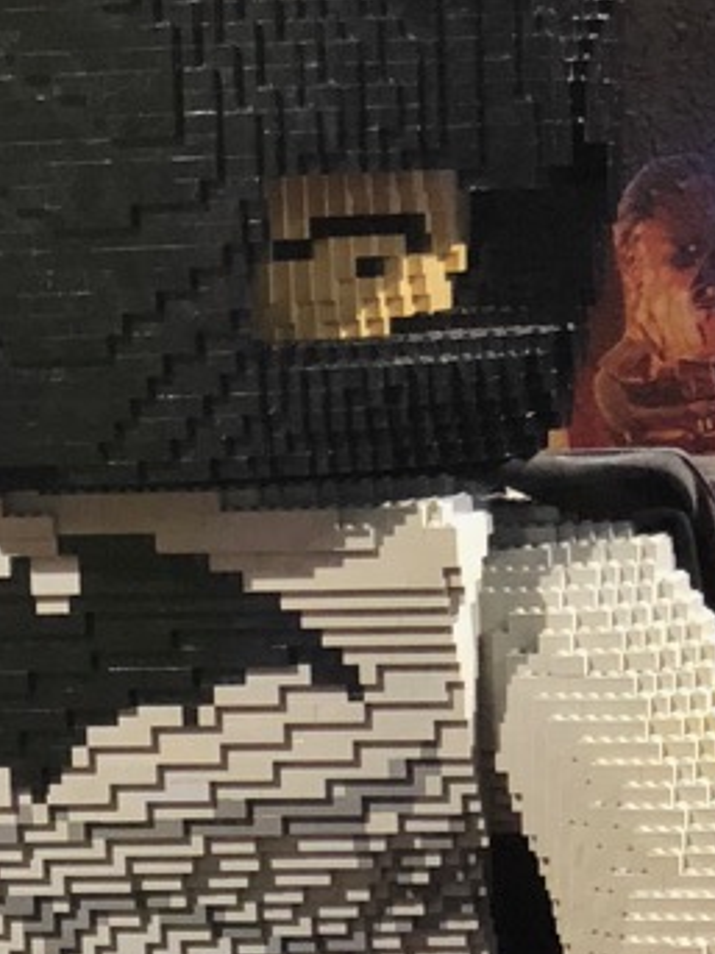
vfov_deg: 10.0
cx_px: 172
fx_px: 5346
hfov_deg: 7.6
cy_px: 1168
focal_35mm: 194
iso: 125
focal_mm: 6
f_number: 2.4
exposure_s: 1/24
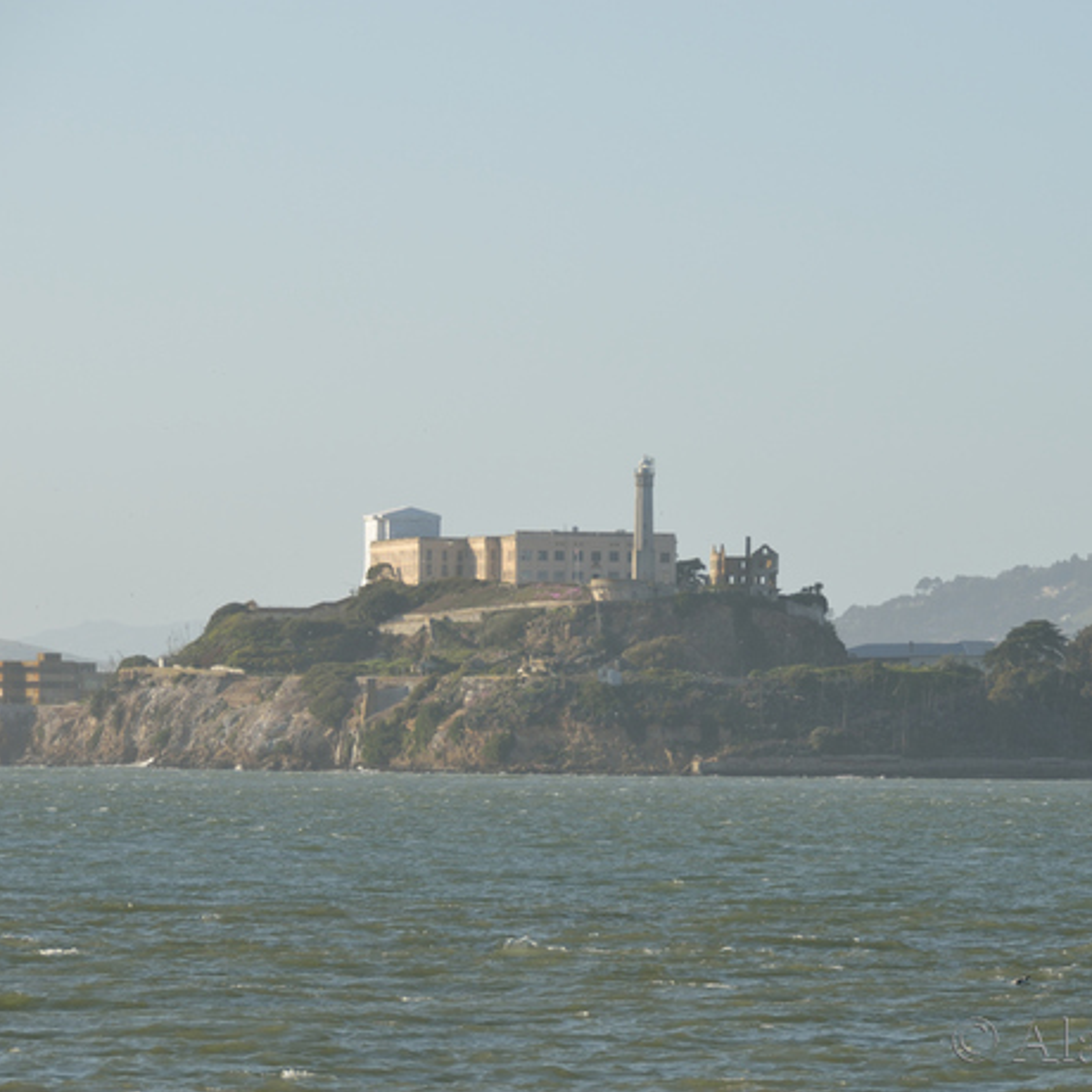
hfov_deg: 7.5
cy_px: 547
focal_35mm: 232
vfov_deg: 7.5
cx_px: 677
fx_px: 8280
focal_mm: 120
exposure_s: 1/400
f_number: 7.1
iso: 125
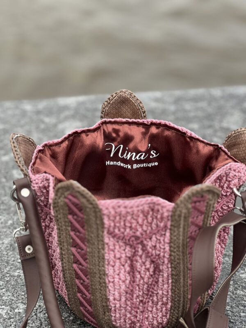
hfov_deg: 19.1
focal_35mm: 77
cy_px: 164
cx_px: 123
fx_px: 730
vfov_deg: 25.3
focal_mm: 9
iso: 50
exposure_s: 1/121
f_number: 2.8
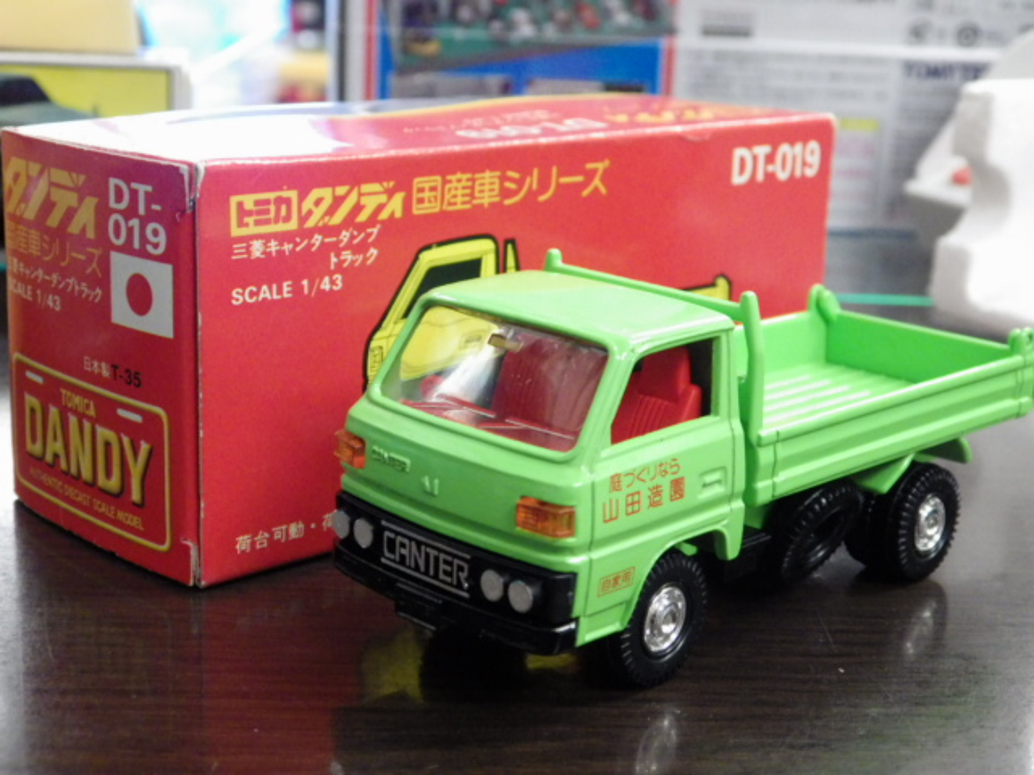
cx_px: 517
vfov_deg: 24.8
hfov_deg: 32.7
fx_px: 1762
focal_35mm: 59
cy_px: 388
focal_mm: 10.7
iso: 800
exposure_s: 1/30
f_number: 4
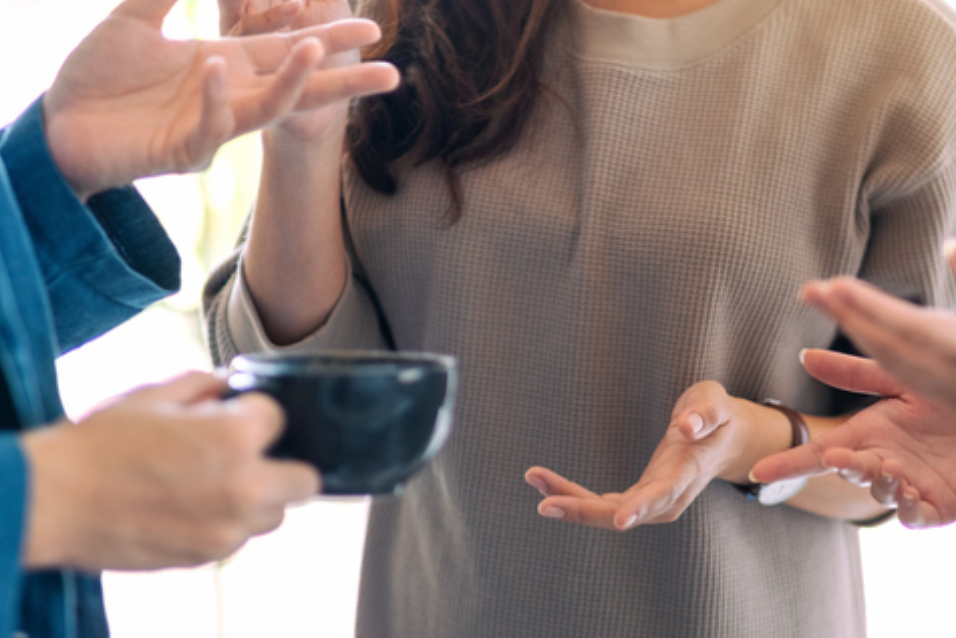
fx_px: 3400
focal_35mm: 128
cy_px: 313
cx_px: 555
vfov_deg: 10.7
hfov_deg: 16.0
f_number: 1.2
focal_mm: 56
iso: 200
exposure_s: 1/220
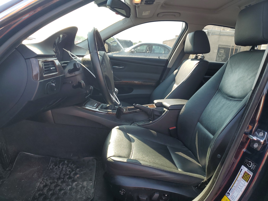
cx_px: 134
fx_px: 201
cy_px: 100
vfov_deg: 53.1
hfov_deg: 67.3
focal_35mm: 26
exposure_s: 1/500
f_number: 1.5
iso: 50
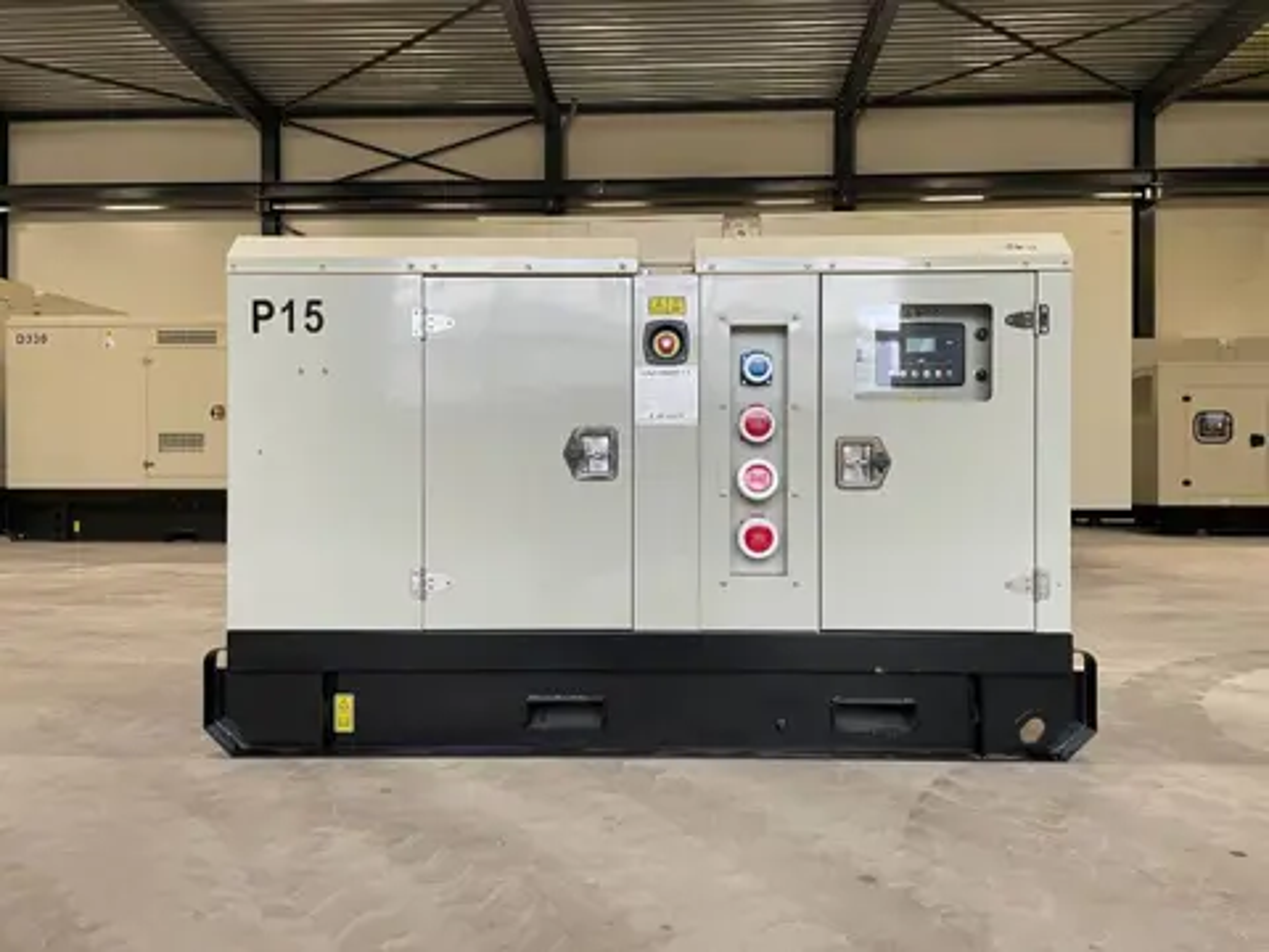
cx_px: 634
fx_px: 953
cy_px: 476
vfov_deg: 53.1
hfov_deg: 67.3
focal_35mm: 26
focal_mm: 4.2
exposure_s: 1/50
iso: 125
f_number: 1.6
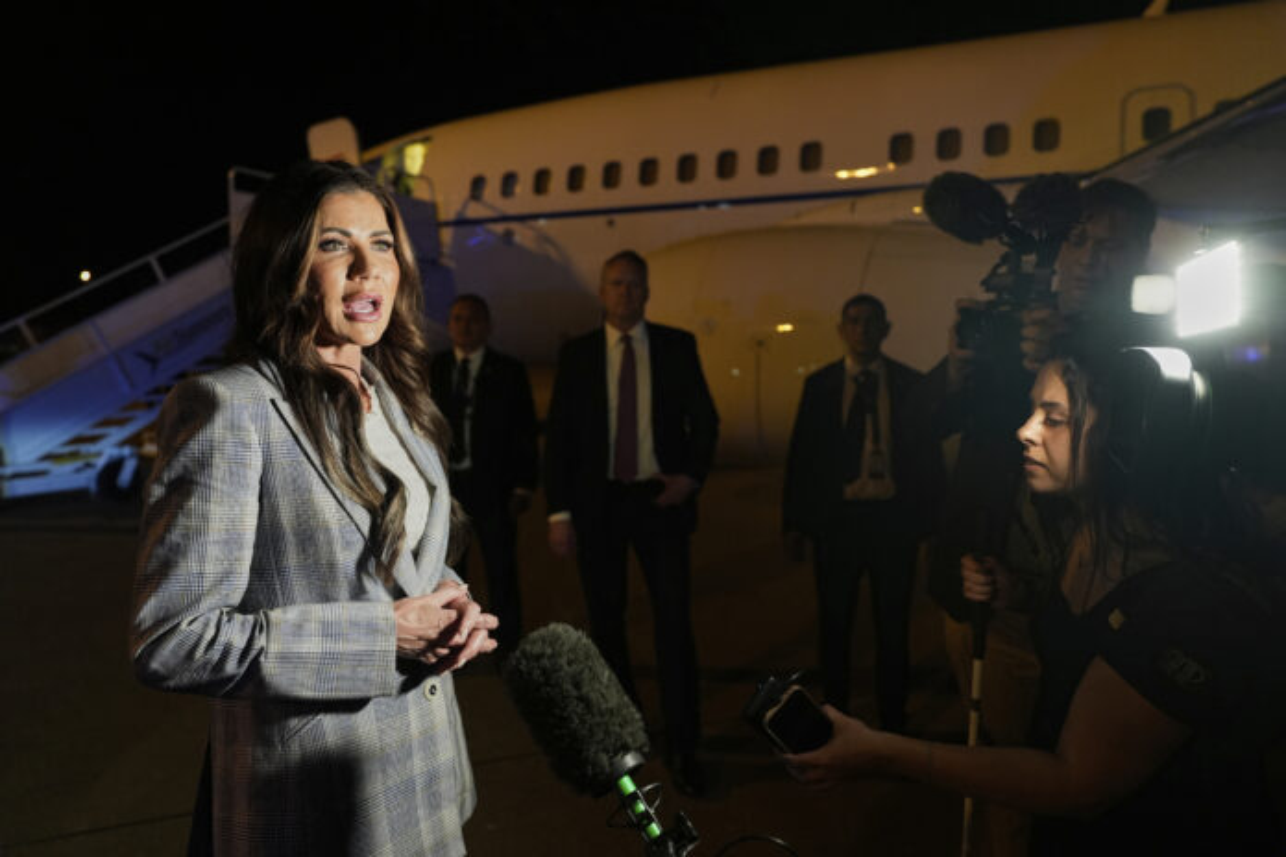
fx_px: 893
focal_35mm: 25
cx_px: 643
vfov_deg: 51.3
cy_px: 428
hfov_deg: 71.5
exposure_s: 1/125
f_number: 2.8
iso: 1600
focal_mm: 25
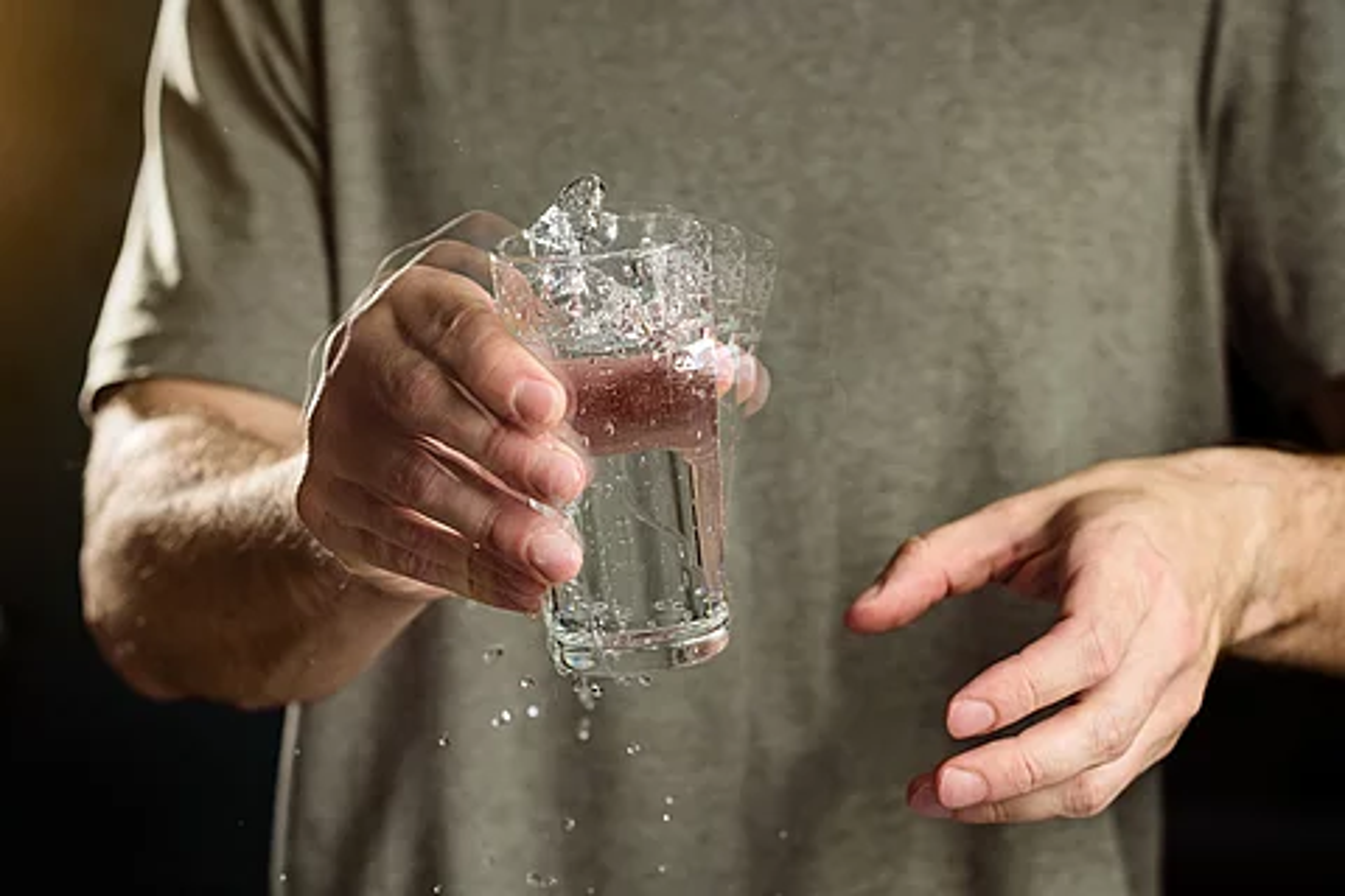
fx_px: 3175
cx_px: 672
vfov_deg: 16.1
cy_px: 448
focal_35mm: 85
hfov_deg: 23.9
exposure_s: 1/160
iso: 100
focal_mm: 85
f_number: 5.6
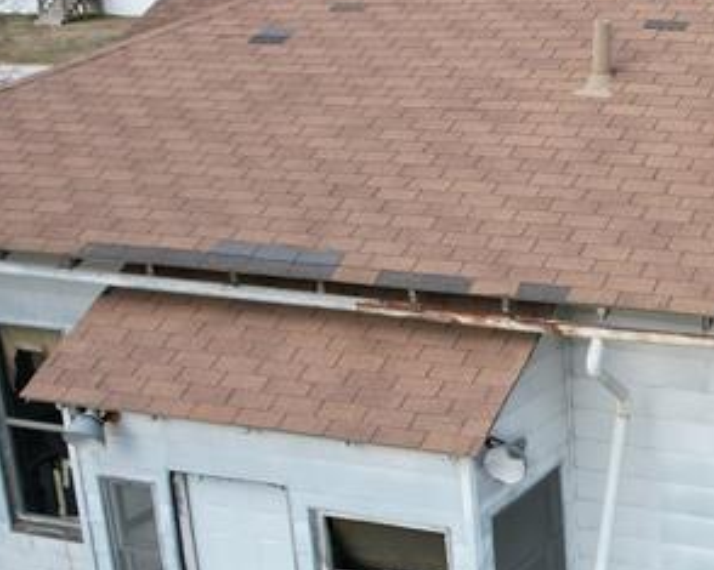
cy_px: 439
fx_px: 1521
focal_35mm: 72
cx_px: 831
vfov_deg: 21.0
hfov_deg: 24.3
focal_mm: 8.38
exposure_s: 1/1000
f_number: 2.8
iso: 130
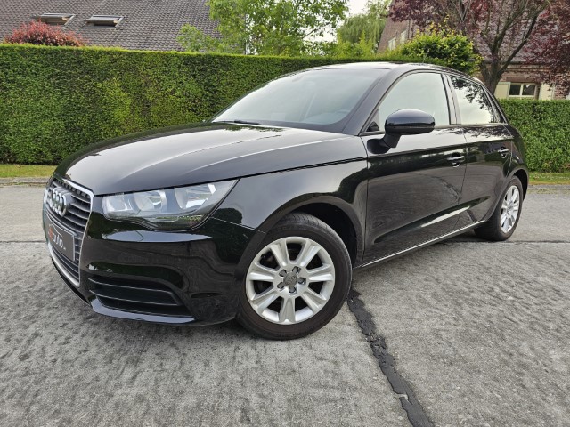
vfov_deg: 58.9
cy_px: 214
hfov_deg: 73.9
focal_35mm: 23
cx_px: 285
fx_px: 379
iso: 20
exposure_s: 1/180
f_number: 1.7
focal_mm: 6.3
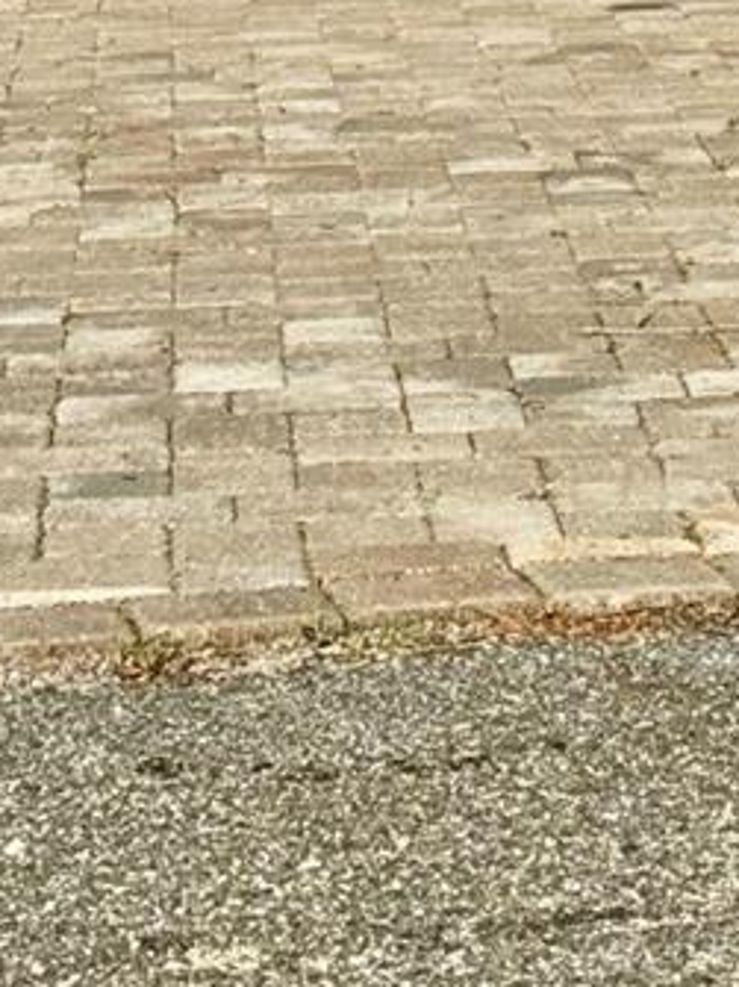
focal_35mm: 172
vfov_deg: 10.9
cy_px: -669
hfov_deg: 8.5
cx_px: 998
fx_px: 4899
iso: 64
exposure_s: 1/5848
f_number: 1.78
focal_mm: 6.76
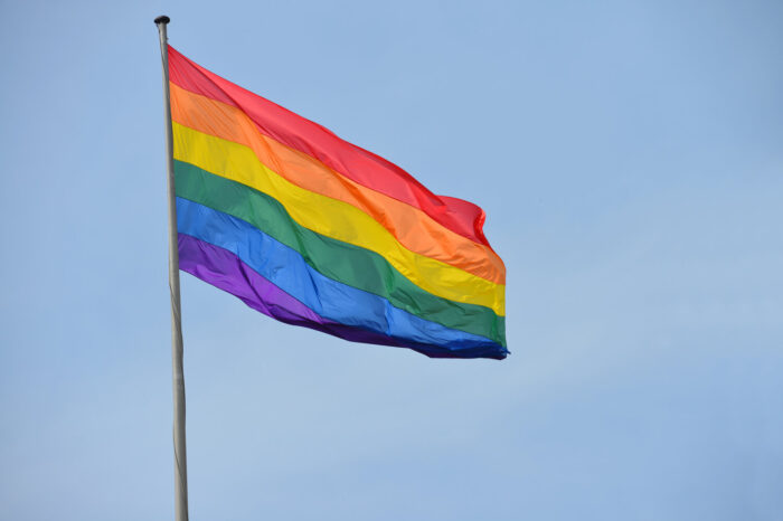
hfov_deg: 8.2
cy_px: 260
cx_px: 392
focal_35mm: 250
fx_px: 5435
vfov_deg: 5.5
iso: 100
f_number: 9
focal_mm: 250
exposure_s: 1/320
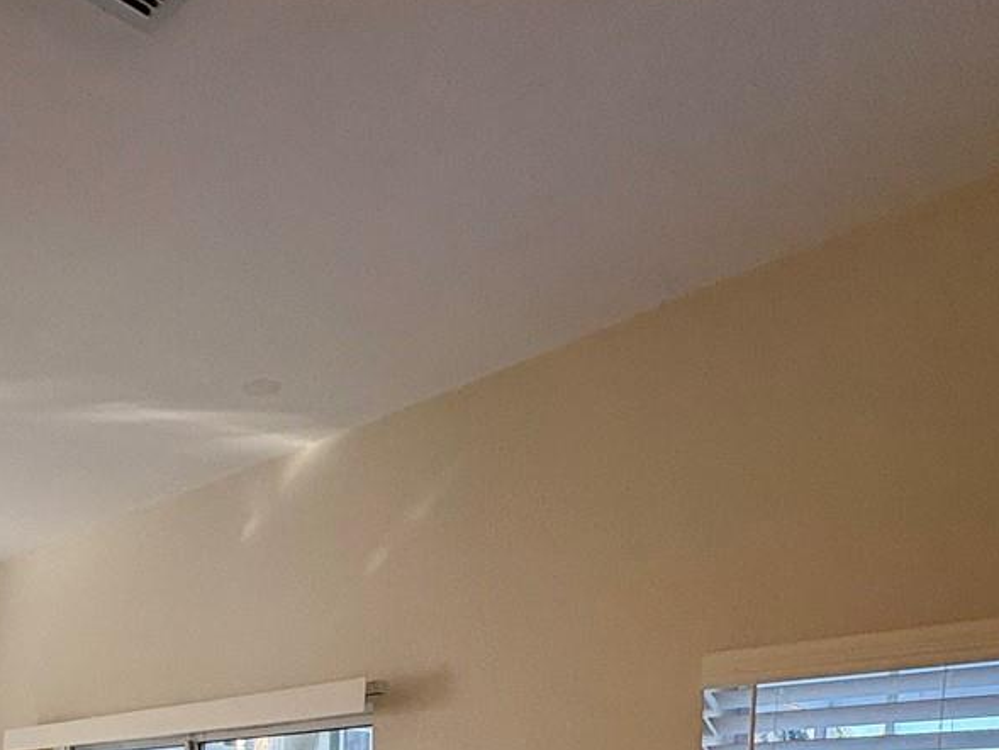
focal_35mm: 38
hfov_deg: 47.6
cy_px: 969
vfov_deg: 30.2
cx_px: 282
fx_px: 1097
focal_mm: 2.22
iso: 64
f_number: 2.2
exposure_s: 1/120
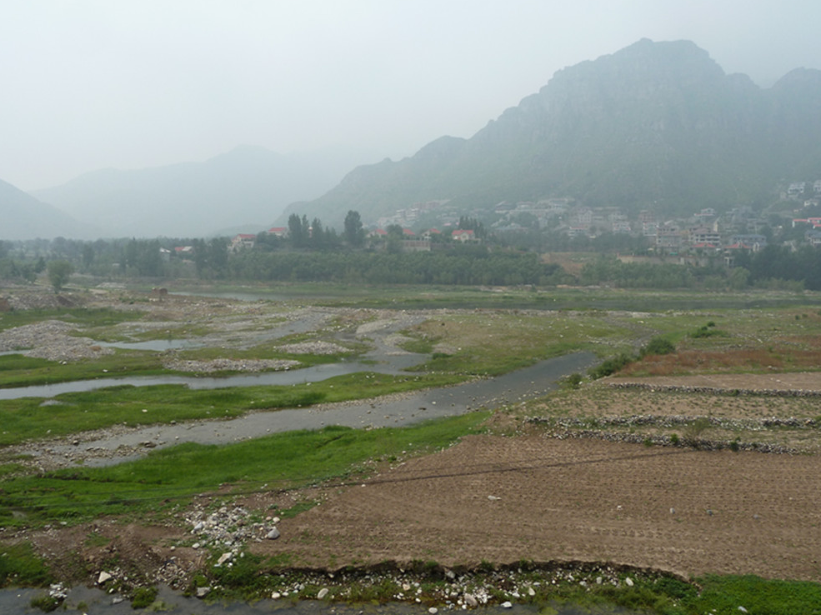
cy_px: 301
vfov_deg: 53.0
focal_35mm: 26
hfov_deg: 67.3
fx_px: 616
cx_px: 422
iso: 80
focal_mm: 4.1
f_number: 5
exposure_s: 1/500
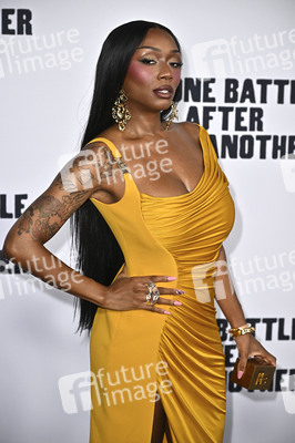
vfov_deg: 23.4
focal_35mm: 87
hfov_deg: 15.7
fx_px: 1071
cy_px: 222
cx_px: 148
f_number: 5
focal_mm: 87
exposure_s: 1/320
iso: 800
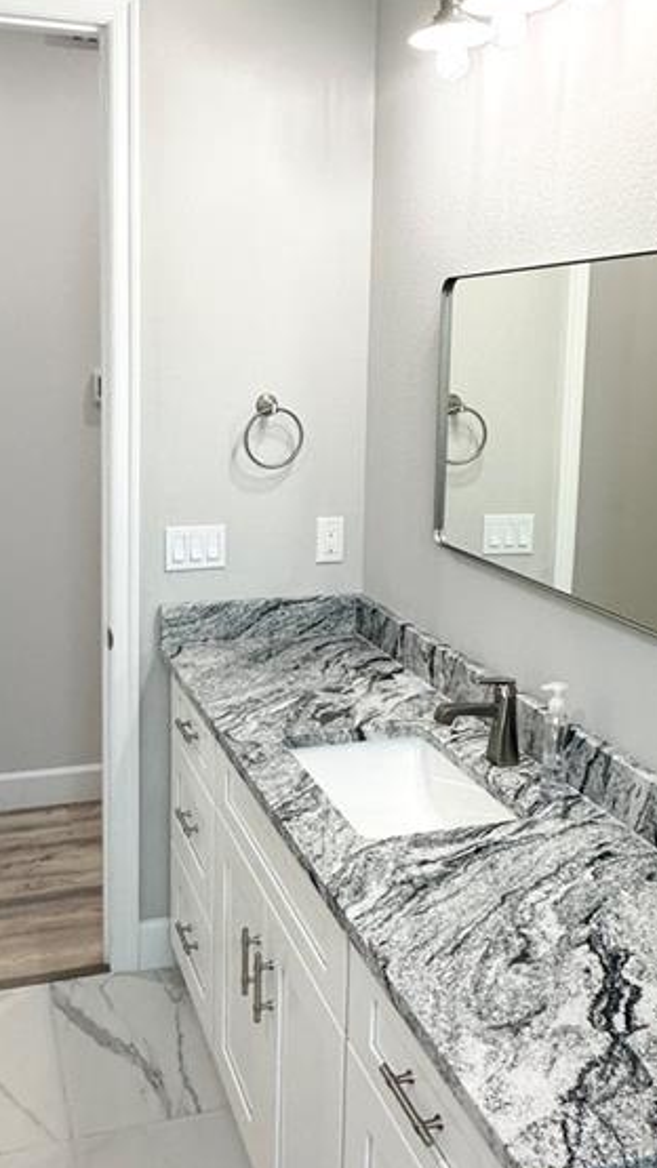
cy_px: 465
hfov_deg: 35.5
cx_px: 253
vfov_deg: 59.0
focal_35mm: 33
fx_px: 1022
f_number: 2.2
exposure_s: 1/120
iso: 100
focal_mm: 2.22
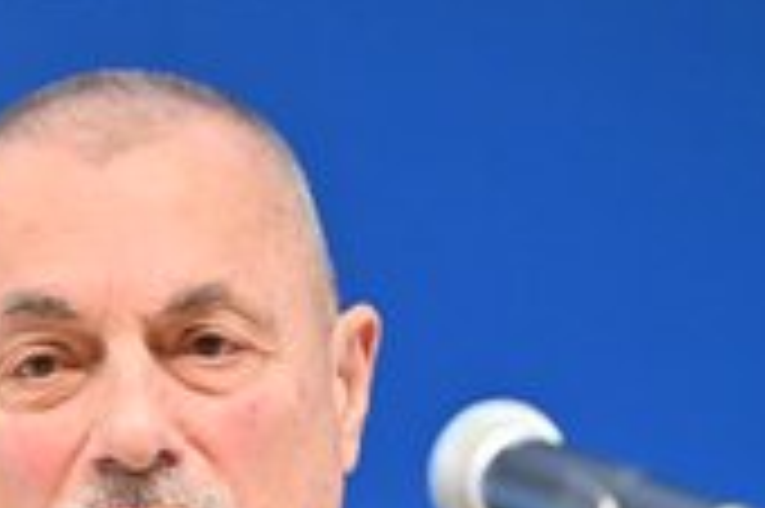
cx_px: 194
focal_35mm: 589
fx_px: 12504
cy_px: 515
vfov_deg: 2.3
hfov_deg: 3.5
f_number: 2.8
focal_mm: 200
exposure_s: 1/640
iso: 3200
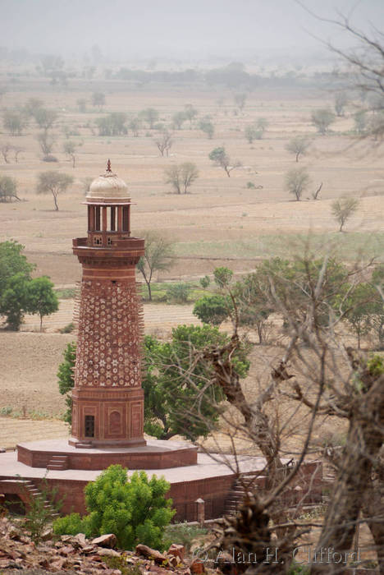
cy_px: 288
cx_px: 192
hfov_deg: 4.6
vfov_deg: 6.9
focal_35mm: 300
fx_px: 4790
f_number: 5.6
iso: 100
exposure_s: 1/400
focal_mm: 200
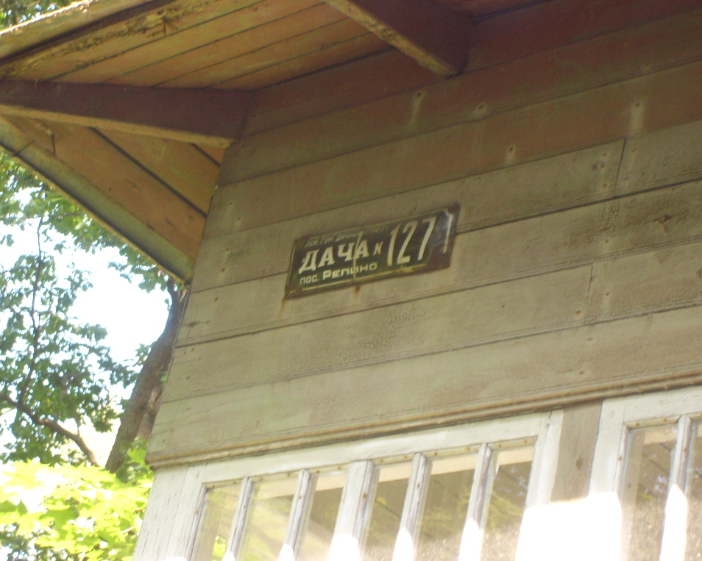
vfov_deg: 14.0
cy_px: 279
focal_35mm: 110
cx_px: 331
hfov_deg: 17.5
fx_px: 2285
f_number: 4.9
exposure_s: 1/60
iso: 200
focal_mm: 17.4
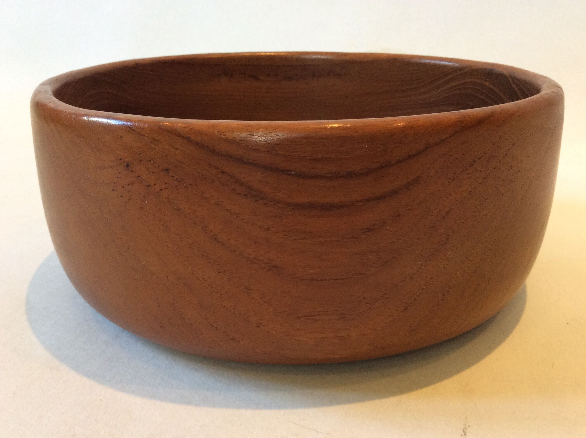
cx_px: 293
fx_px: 541
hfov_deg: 56.9
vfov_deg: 44.1
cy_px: 219
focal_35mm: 32
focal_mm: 3.3
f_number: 2.4
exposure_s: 1/25
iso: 125
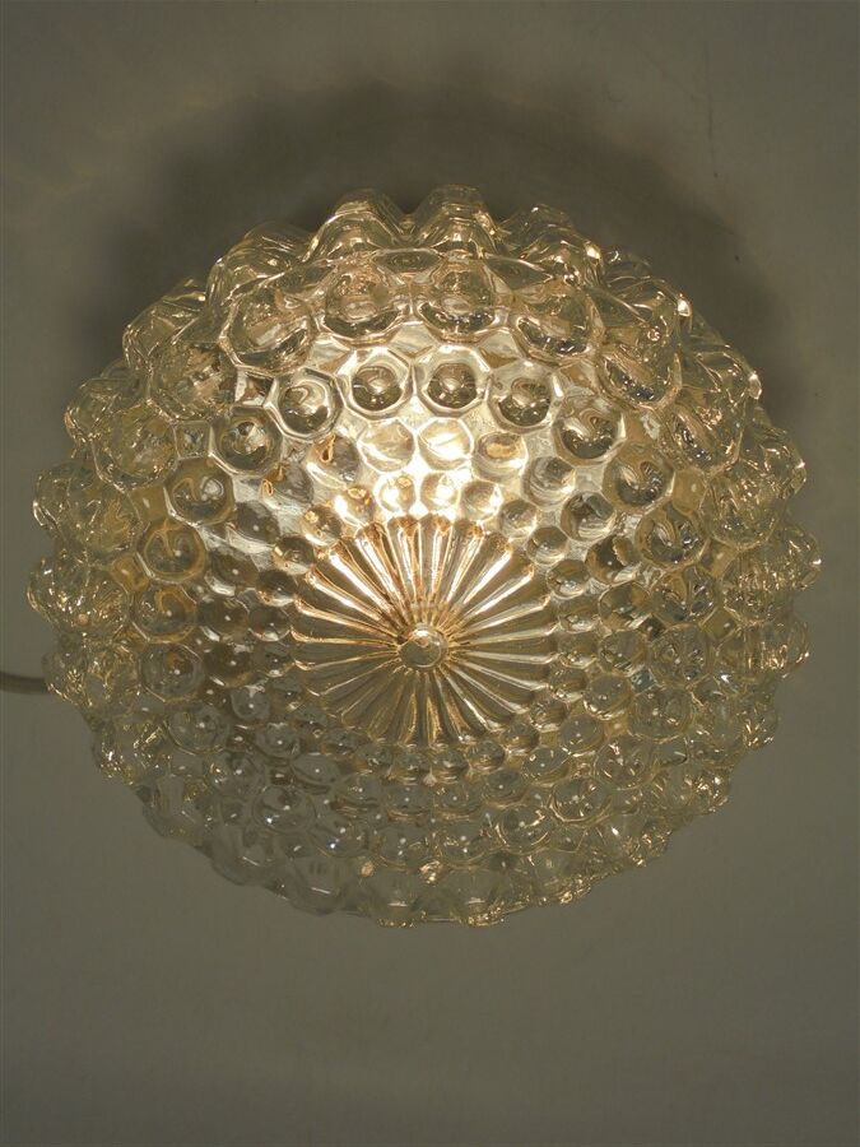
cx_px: 430
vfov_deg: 54.0
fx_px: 1126
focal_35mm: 34
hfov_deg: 41.8
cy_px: 574
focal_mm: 6.1
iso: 100
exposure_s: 1/640
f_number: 4
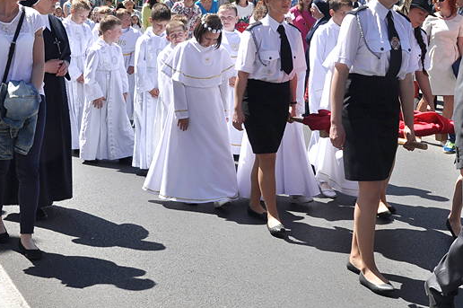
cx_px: 257
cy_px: 119
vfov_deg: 21.9
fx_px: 794
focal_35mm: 62
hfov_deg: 32.5
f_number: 11
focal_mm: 25
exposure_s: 1/500
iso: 400
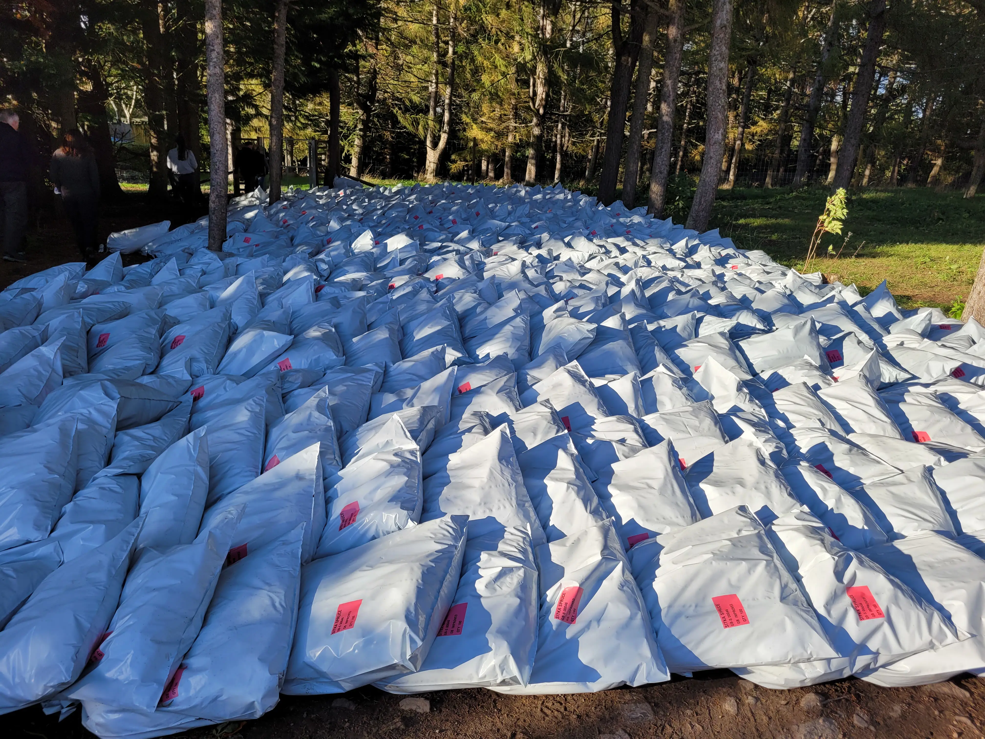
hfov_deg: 67.3
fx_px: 740
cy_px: 370
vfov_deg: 53.1
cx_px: 492
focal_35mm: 26
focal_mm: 5.4
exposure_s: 1/1452
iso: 40
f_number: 1.8
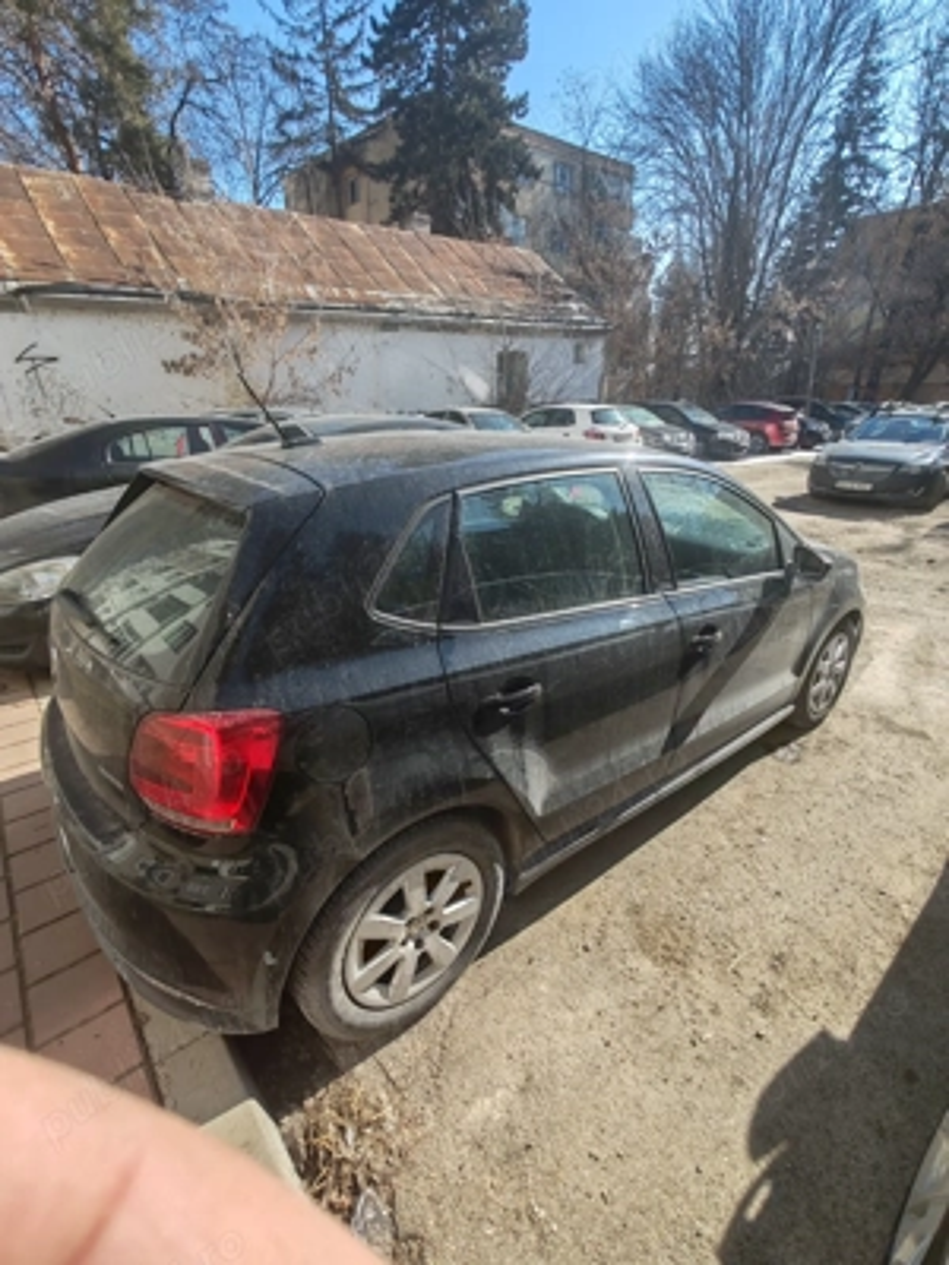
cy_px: 632
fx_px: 585
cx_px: 474
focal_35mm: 16
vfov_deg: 94.5
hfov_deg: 78.1
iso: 50
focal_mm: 1.96
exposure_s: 1/660
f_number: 2.2
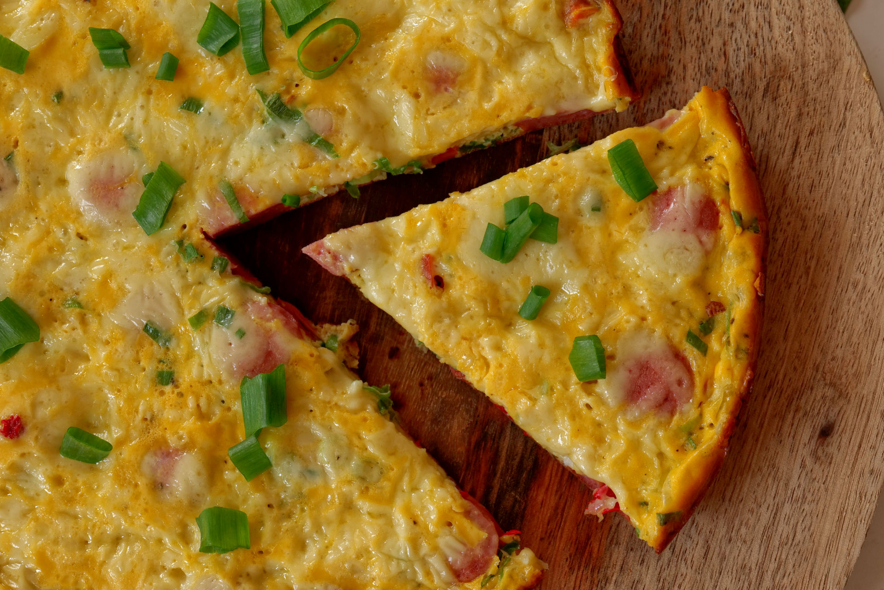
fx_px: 1473
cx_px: 442
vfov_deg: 22.6
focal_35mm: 60
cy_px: 295
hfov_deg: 33.4
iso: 800
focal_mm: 60
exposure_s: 1/60
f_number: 9
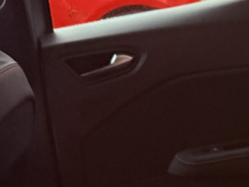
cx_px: 452
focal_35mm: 95
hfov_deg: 16.9
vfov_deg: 14.6
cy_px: 275
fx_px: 683
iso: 1000
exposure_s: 1/40
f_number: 1.78
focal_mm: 6.76
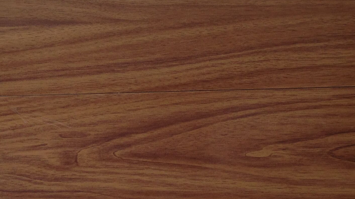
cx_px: 149
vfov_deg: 14.6
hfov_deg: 25.6
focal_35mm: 83
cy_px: 85
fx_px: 781
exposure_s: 1/60
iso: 50
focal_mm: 4.12
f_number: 2.4
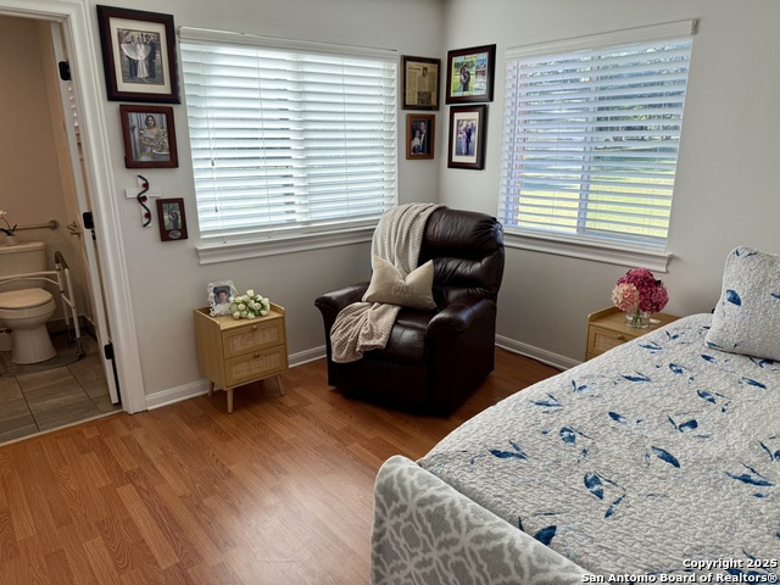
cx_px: 390
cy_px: 292
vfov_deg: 56.8
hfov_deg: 71.6
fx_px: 541
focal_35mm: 24
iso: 100
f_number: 1.78
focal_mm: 6.76
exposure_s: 1/510
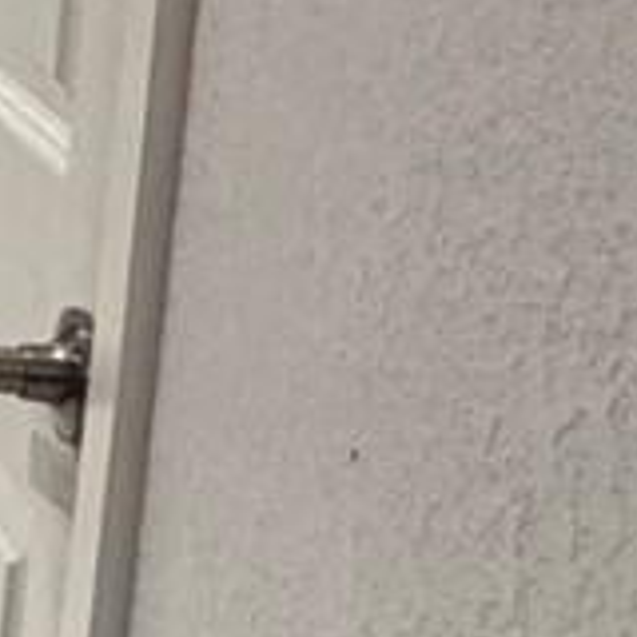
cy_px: 16
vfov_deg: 13.9
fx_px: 2582
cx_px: -1692
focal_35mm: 124
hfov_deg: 8.8
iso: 500
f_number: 2.2
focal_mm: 2.22
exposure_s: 1/60
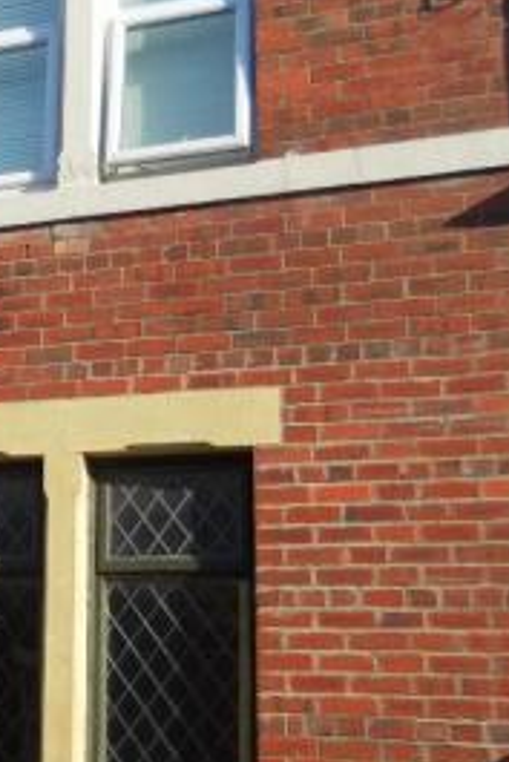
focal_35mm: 64
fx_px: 1355
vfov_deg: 31.4
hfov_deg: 20.1
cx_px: -79
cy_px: 413
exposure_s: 1/100
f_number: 8
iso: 80
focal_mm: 4.9
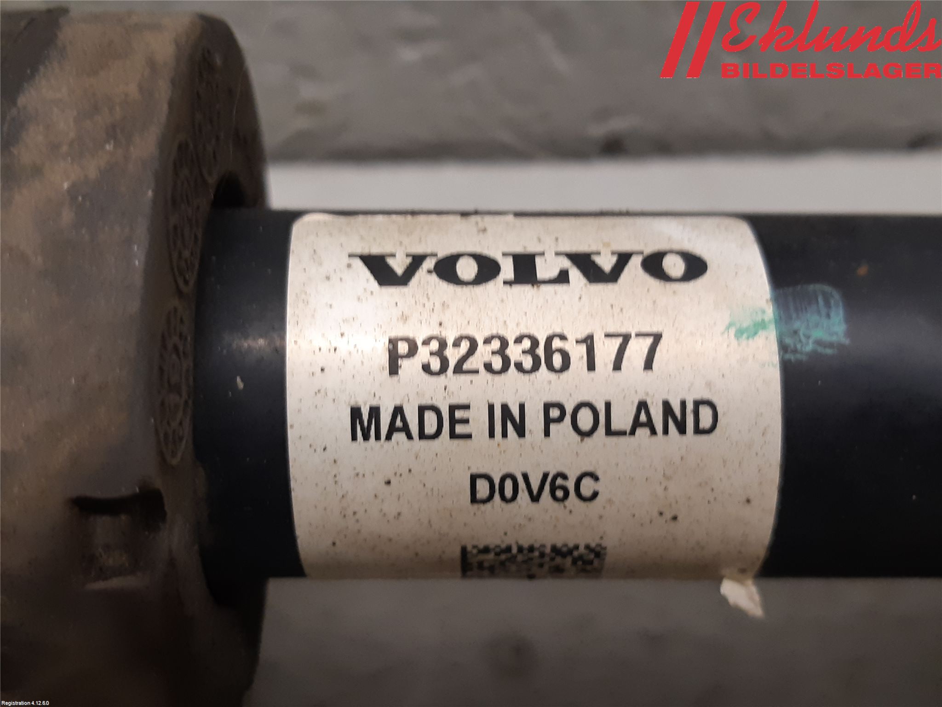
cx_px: 471
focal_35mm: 26
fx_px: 708
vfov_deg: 53.1
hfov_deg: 67.3
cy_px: 354
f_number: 1.7
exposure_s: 1/50
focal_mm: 3.93
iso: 125
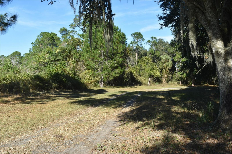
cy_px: 77
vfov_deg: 36.9
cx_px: 116
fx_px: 232
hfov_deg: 53.1
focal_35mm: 36
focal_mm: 24
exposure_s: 1/250
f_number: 8
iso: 125
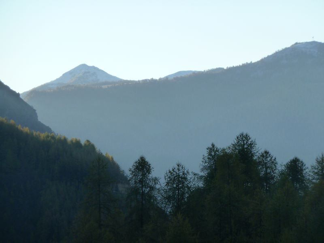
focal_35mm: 196
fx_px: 1835
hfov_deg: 10.1
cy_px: 122
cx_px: 162
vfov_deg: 7.6
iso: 125
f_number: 4.5
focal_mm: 32.1
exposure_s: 1/400
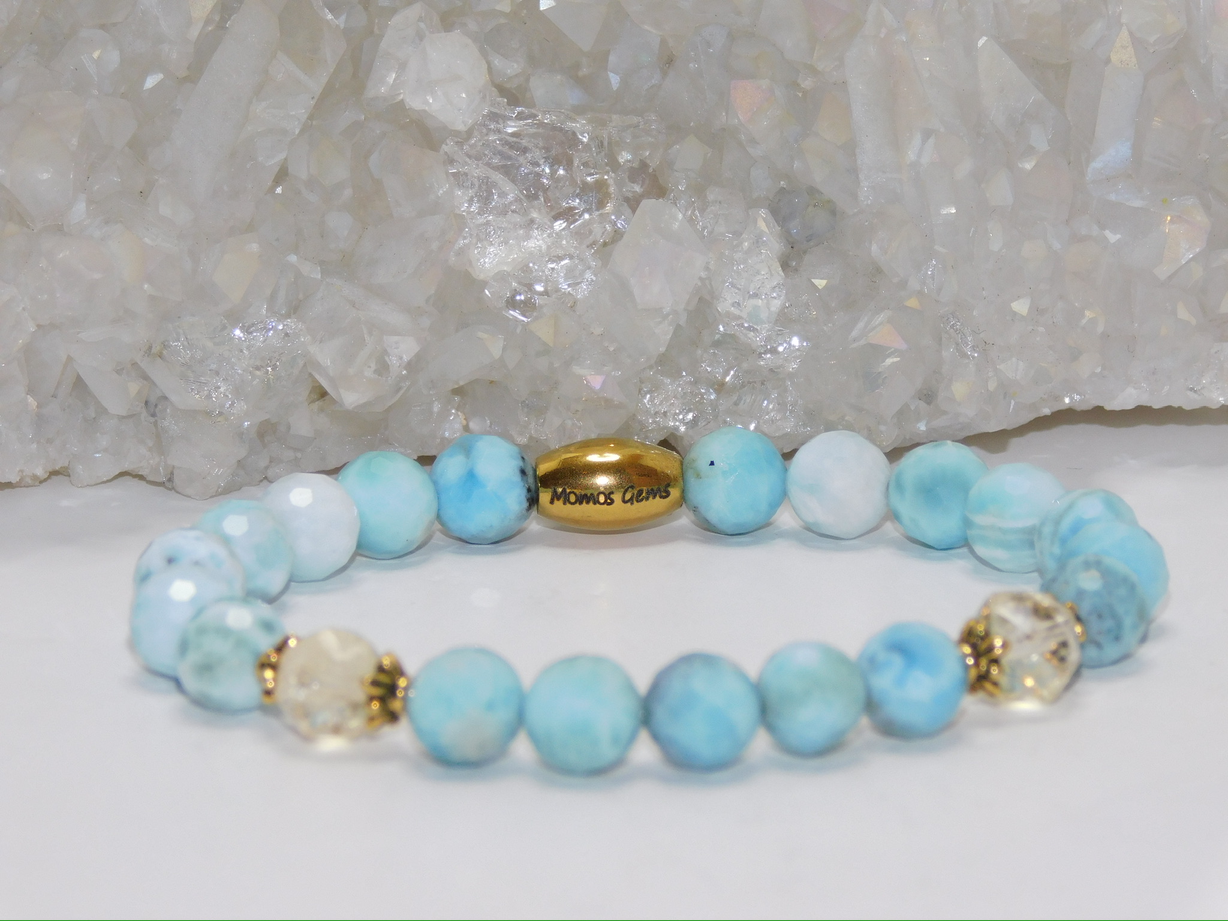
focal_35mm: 202
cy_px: 460
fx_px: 7166
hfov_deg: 9.8
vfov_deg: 7.4
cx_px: 614
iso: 200
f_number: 5.4
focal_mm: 35.9
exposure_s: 1/60
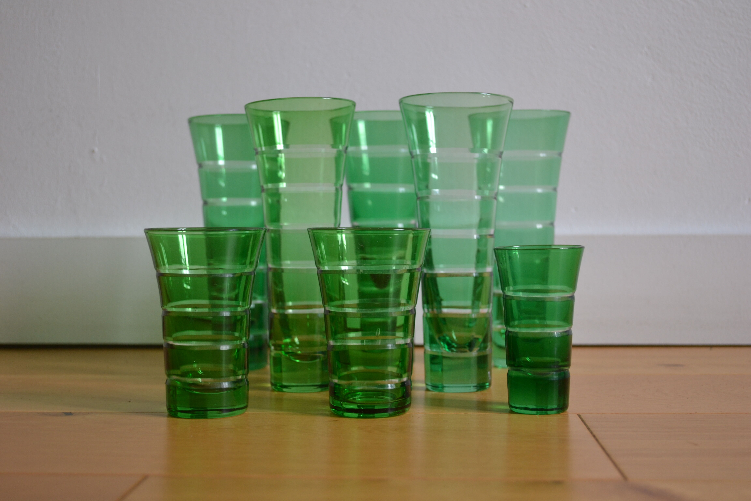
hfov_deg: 38.9
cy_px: 250
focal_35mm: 51
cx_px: 376
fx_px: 1064
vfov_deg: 26.5
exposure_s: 1/60
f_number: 5
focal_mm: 34
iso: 400
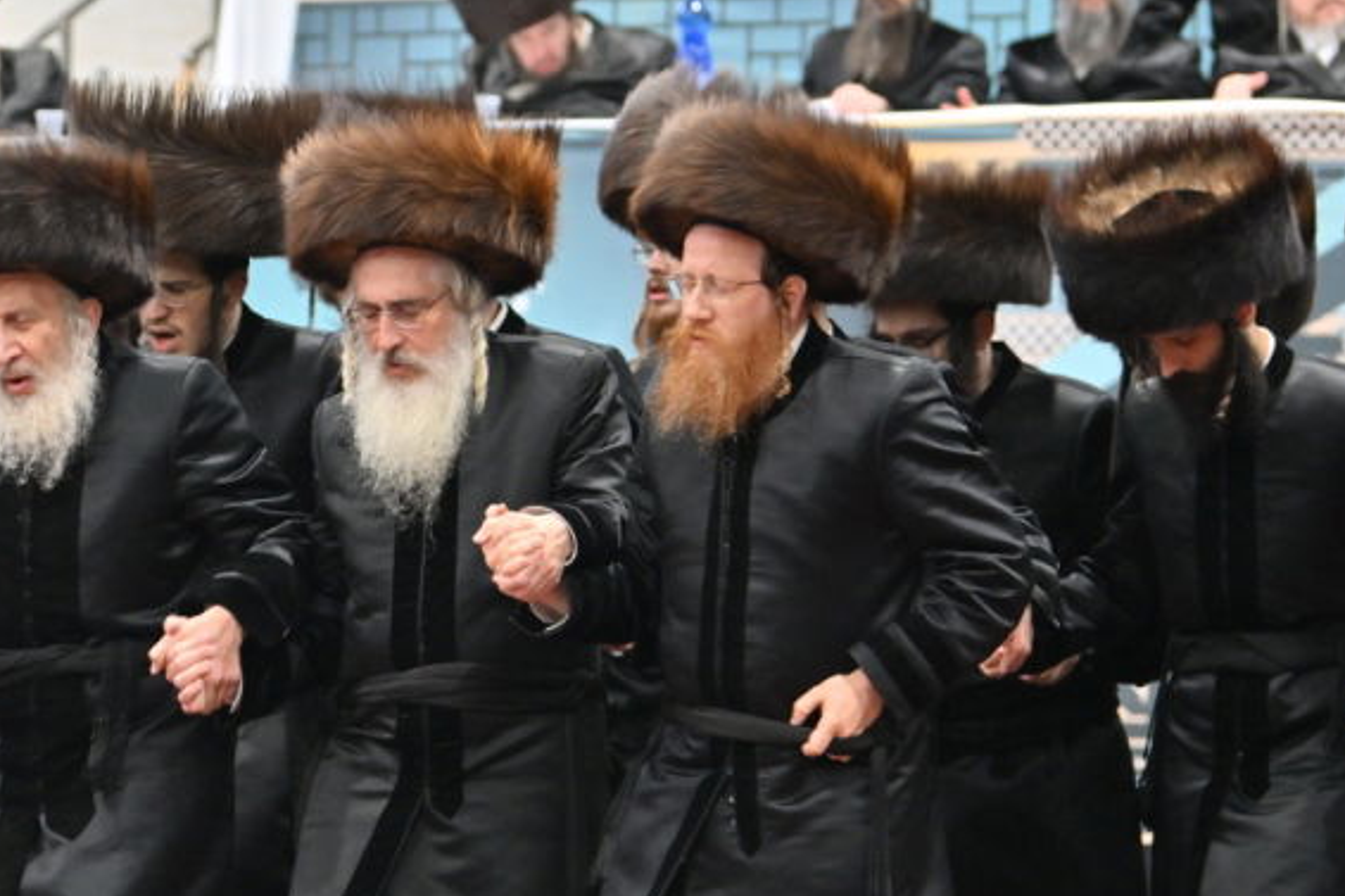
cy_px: 597
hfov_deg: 8.0
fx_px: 9598
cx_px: 204
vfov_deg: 5.3
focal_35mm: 257
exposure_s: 1/160
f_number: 2.8
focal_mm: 95
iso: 640
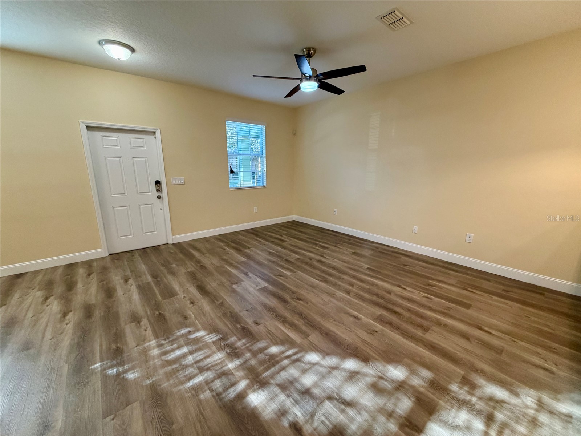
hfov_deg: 102.1
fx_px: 235
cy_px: 218
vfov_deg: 85.7
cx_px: 290
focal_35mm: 14
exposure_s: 1/120
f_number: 2.2
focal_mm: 2.22
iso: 250
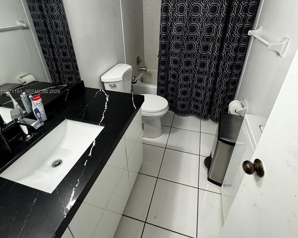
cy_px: 92
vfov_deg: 69.9
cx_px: 152
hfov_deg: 83.3
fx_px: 168
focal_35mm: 19
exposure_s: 1/60
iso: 640
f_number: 2.2
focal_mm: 2.22
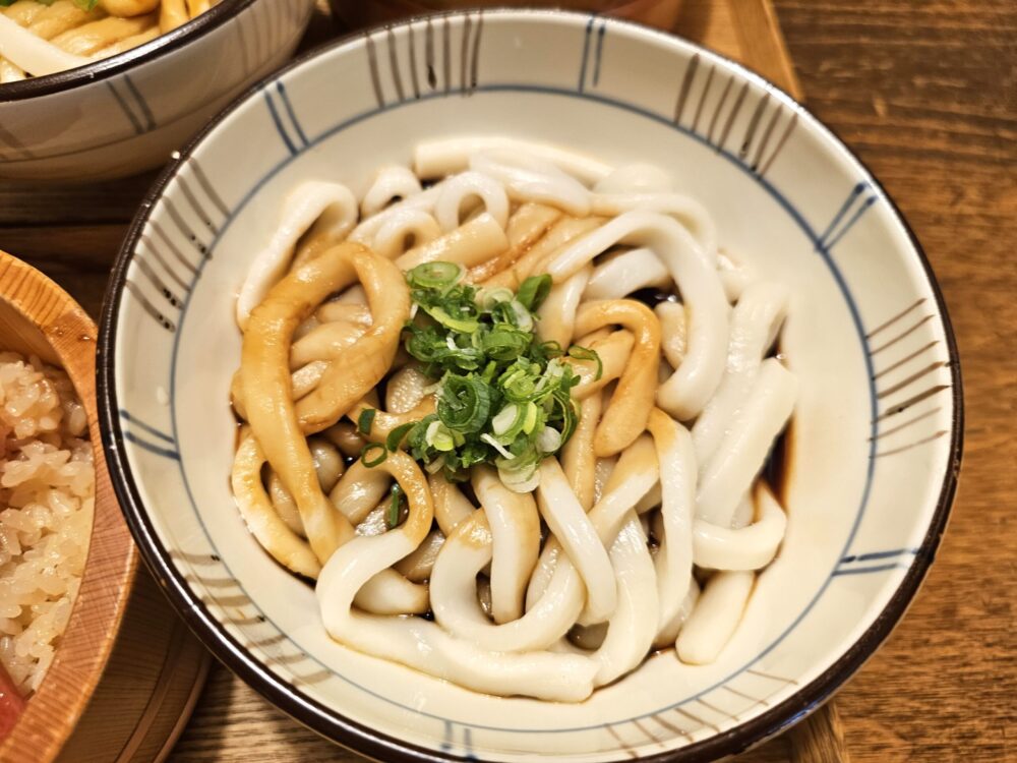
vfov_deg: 58.9
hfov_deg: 73.9
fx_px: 676
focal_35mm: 23
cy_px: 382
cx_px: 508
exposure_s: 1/51
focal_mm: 6.3
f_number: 1.7
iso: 200
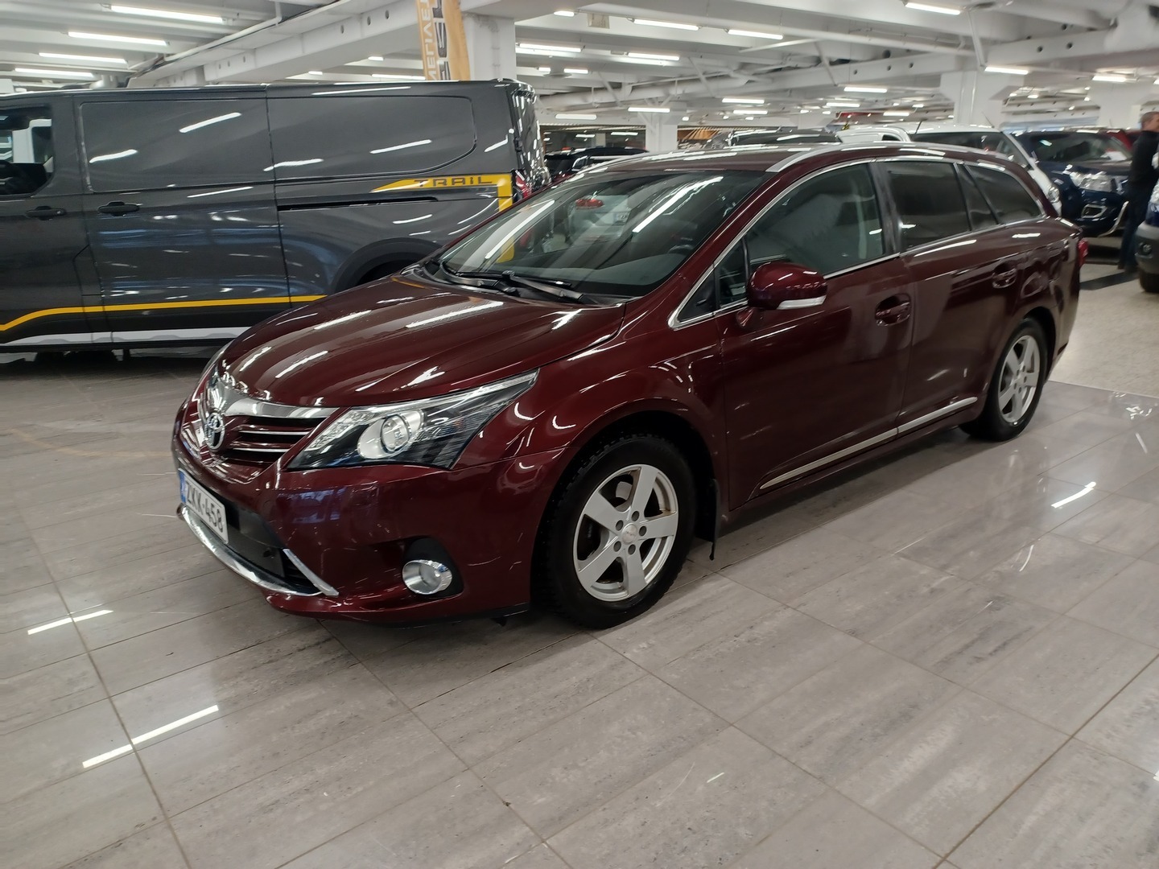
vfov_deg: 54.9
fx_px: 837
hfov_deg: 69.4
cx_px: 580
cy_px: 434
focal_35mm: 25
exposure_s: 1/33
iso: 320
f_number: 1.8
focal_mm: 4.6
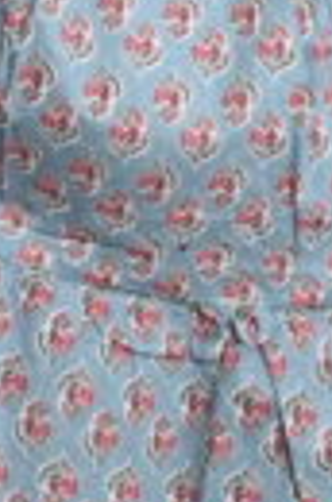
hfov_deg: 6.9
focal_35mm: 198
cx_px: 282
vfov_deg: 10.1
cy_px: -236
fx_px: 2754
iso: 400
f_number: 5.6
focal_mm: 38
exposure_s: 1/160
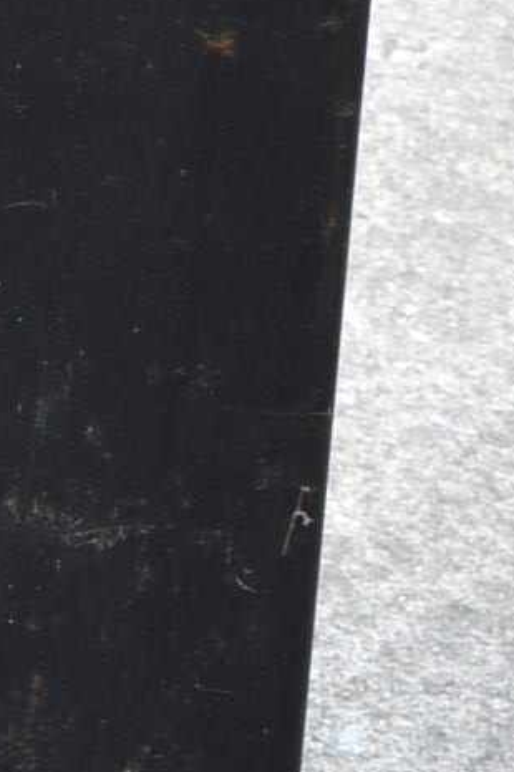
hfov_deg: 6.3
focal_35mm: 213
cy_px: -489
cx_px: -429
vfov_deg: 9.3
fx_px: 4568
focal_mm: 22
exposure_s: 1/50
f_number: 7.1
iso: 200
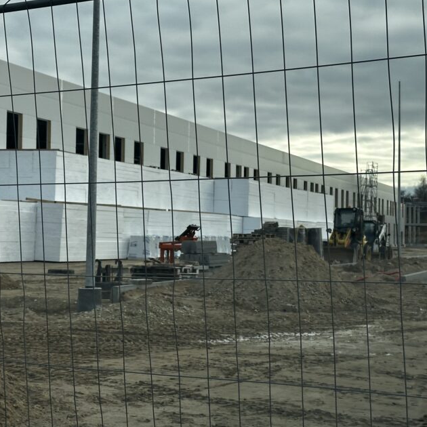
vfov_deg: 25.0
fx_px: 963
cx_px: 211
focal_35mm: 69
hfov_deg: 25.0
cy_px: 201
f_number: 1.78
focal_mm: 6.86
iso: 64
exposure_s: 1/1953
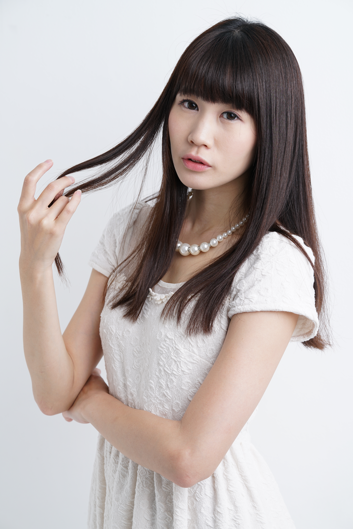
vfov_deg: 23.9
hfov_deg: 16.1
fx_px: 1250
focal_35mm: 85
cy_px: 264
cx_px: 176
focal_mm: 85
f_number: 5.6
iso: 100
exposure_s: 1/160
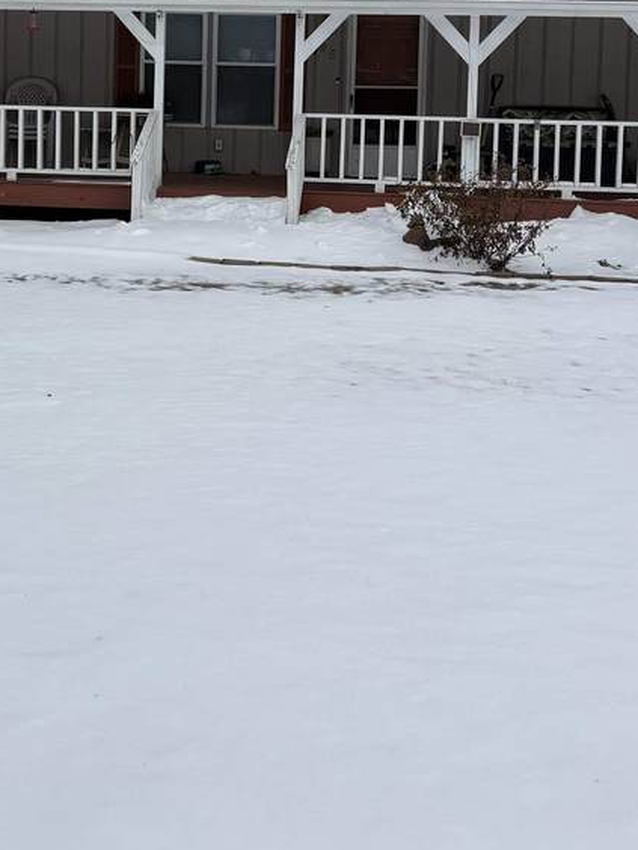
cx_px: 189
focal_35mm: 59
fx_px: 1450
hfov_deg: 24.6
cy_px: 160
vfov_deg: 31.8
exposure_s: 1/6993
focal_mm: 5.96
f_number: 1.6
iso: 50
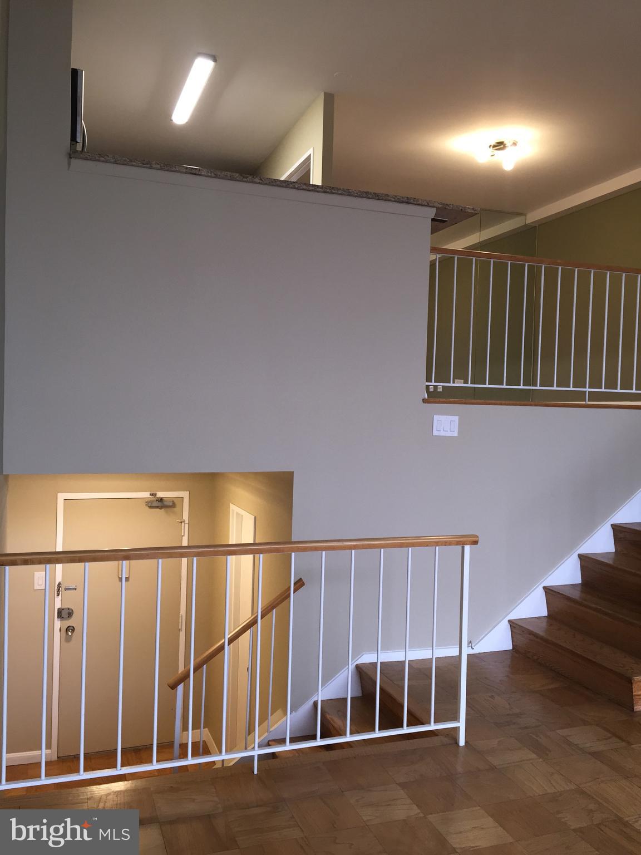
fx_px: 716
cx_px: 320
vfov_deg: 61.7
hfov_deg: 48.2
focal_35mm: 29
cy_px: 428
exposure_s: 1/30
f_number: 2.2
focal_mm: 4.15
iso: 80
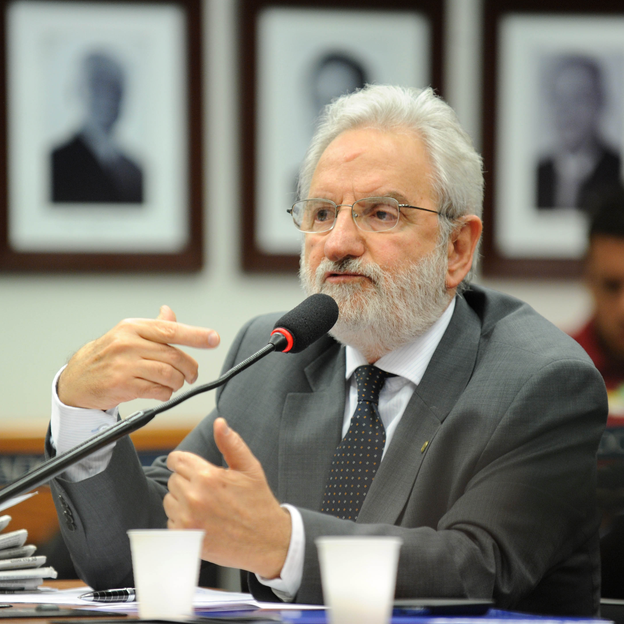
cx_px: 311
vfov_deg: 9.8
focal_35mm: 179
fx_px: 3651
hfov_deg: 9.8
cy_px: 312
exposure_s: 1/320
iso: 1600
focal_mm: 140
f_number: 2.8
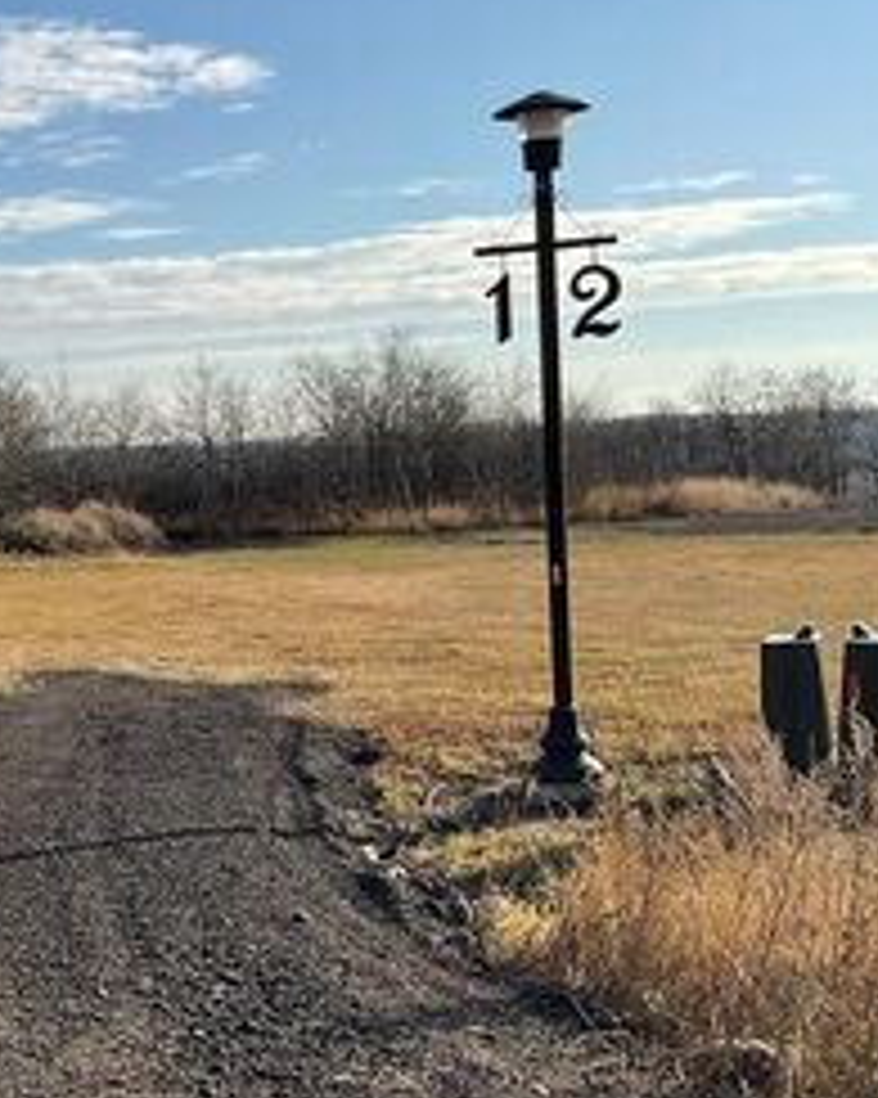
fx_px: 1885
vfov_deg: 32.5
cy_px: 560
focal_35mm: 58
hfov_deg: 23.9
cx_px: -171
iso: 16
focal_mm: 3
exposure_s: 1/2667
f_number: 1.8
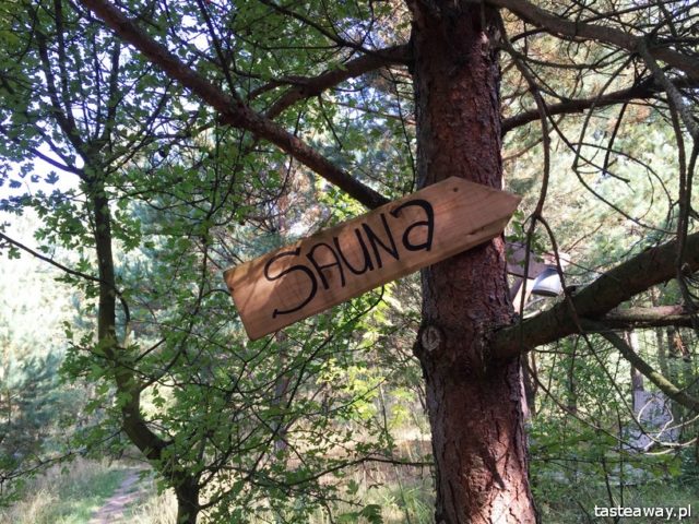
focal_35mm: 29
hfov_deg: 61.7
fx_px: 586
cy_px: 262
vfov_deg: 48.2
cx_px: 350
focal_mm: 4.15
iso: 40
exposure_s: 1/120
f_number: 2.2
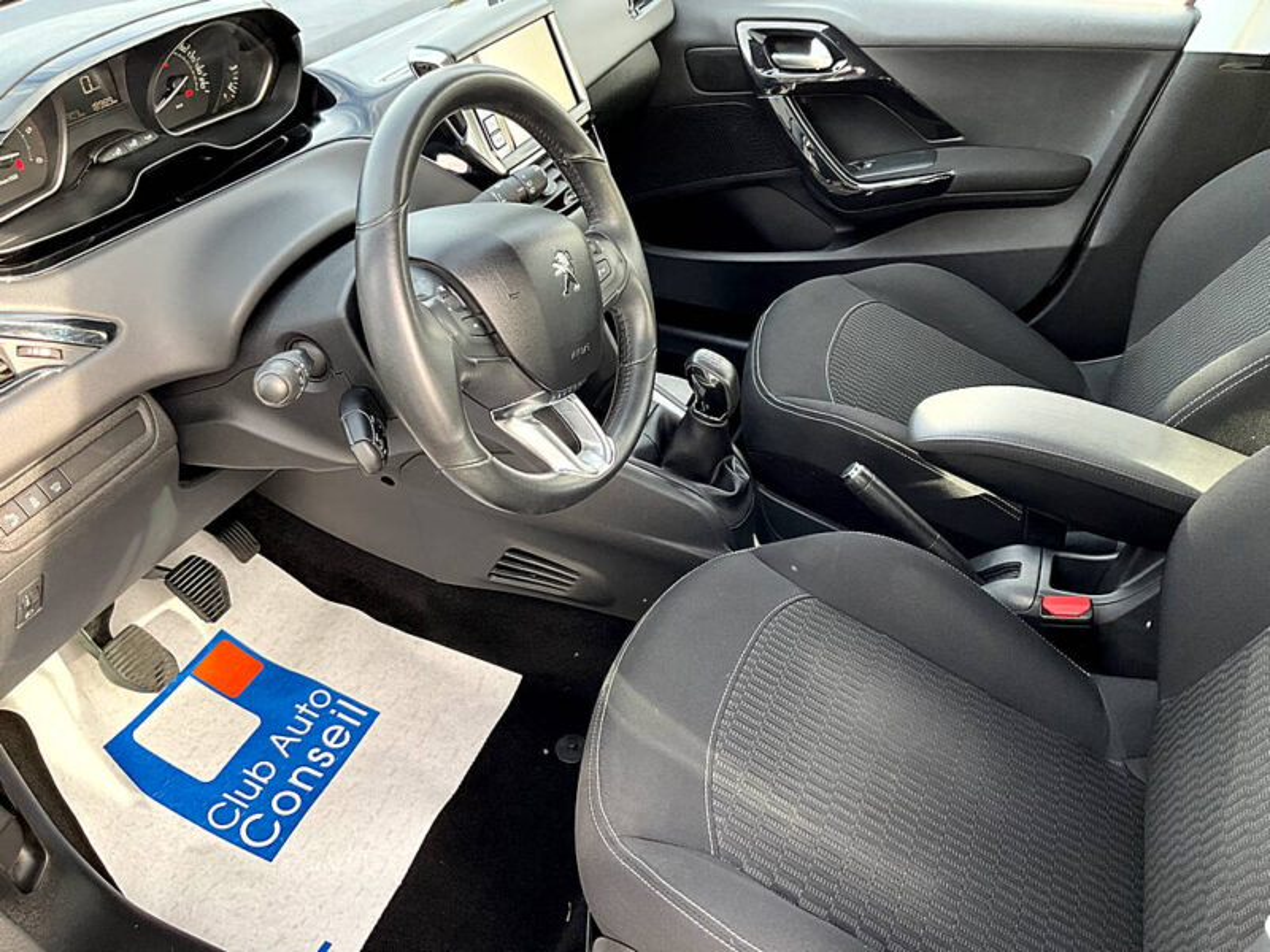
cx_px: 635
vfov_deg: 48.2
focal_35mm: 29
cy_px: 476
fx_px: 1064
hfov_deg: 61.7
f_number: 1.8
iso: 64
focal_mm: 3
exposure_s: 1/115
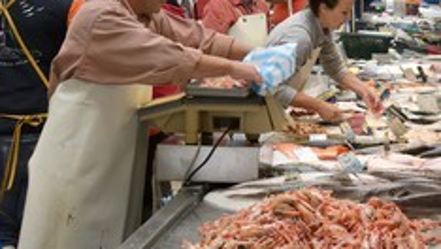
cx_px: 315
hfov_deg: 22.5
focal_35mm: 94
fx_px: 1100
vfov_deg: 12.8
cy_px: 11
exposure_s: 1/125
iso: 800
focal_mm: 50
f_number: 10
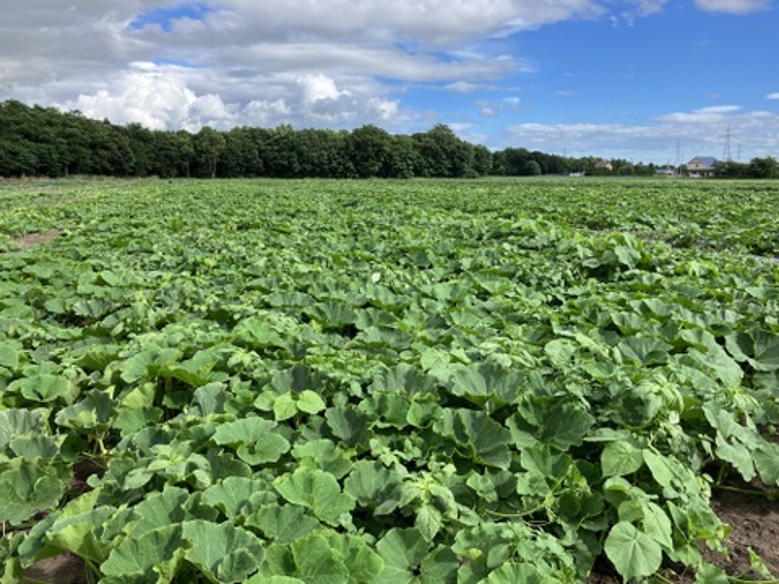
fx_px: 630
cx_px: 390
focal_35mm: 28
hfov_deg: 63.4
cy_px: 292
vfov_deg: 49.7
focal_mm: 3.99
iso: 32
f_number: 1.8
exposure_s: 1/1033
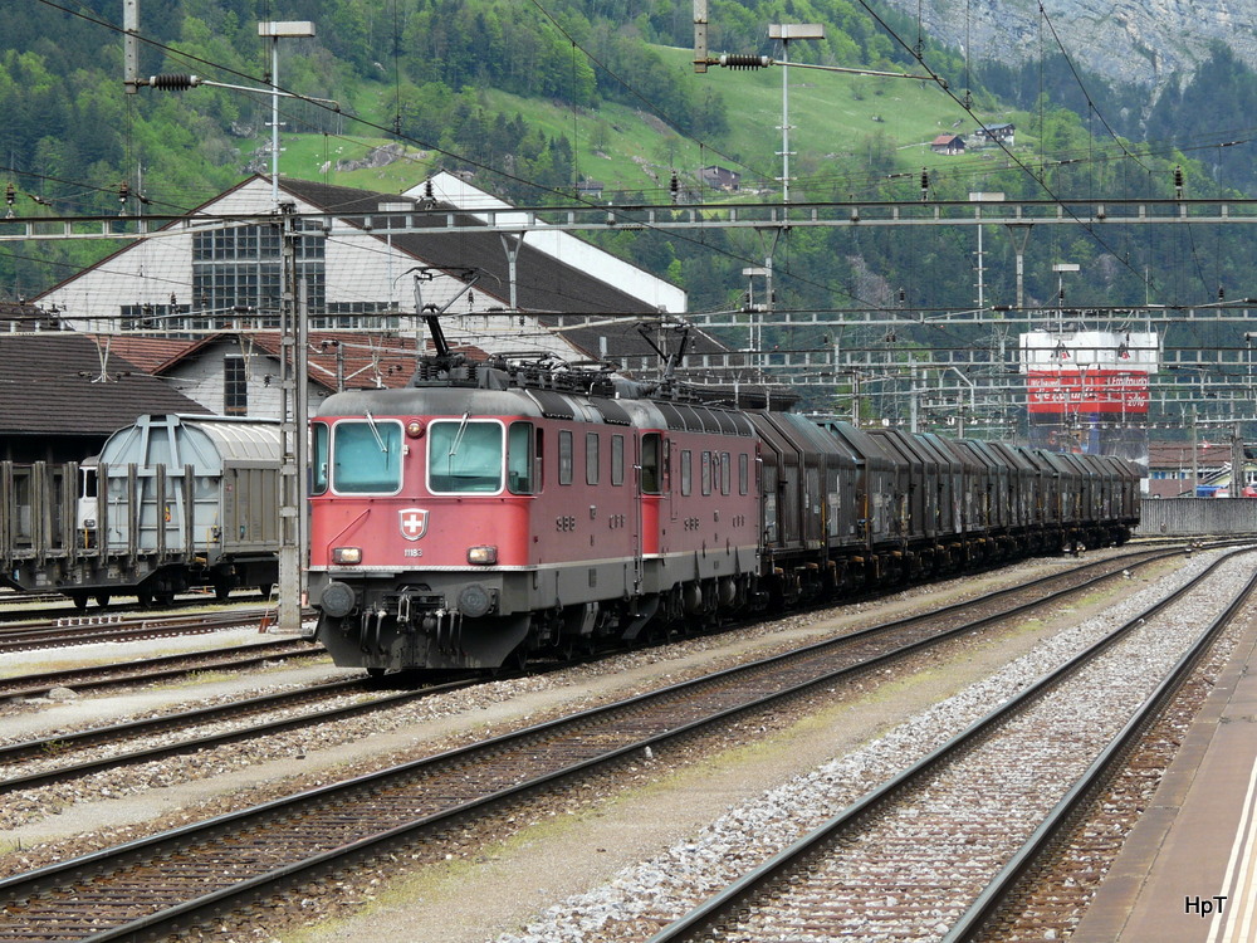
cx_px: 628
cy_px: 472
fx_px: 6101
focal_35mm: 168
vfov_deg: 8.8
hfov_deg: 11.8
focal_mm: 27.6
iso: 100
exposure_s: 1/250
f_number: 5
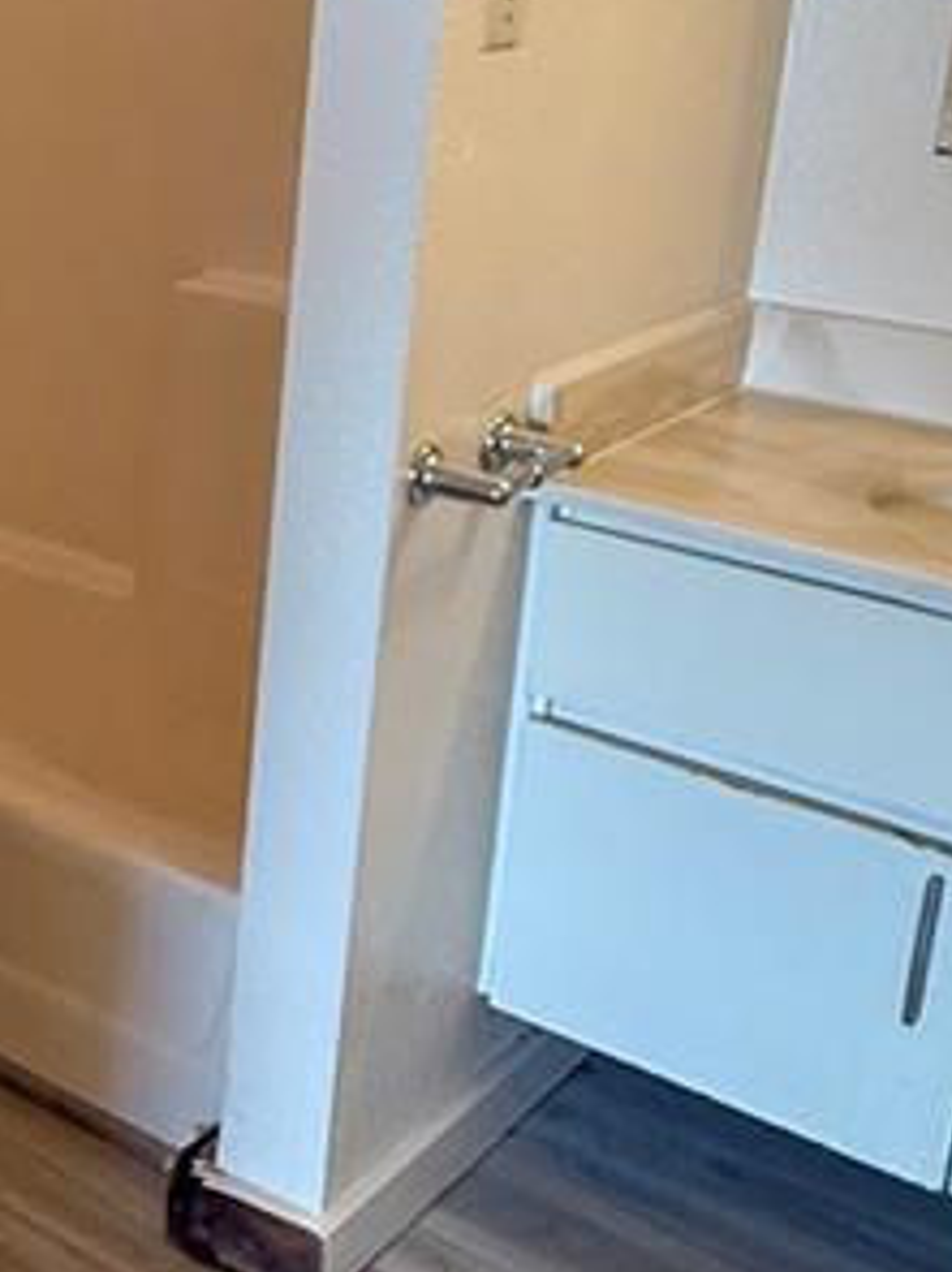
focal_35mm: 57
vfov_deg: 33.5
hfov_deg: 23.6
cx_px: -168
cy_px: 418
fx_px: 2092
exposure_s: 1/60
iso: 320
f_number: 2.2
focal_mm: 2.22
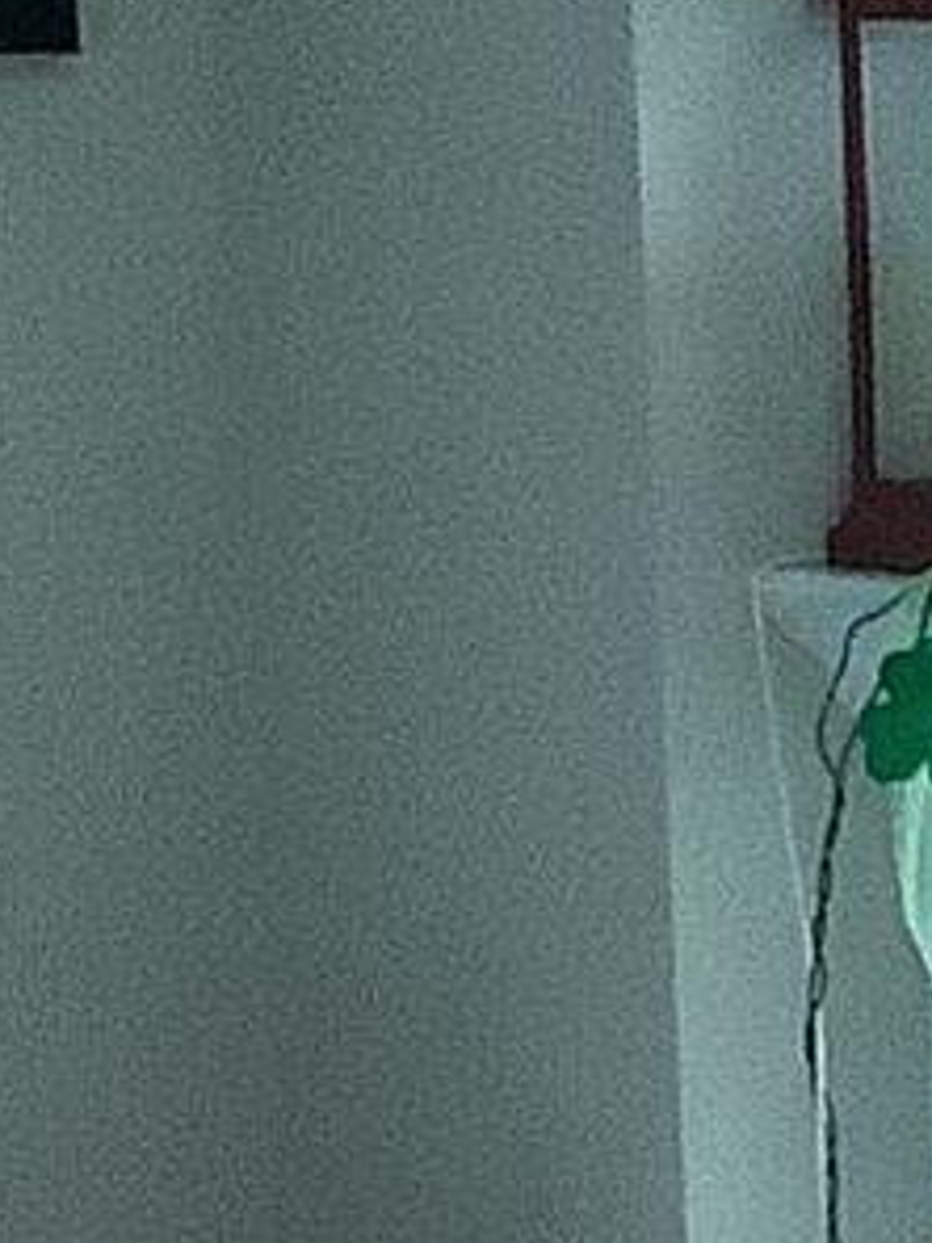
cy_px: 1516
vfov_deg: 8.1
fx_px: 8652
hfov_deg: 5.9
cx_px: 2196
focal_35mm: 241
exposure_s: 1/40
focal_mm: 3.3
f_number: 2.4
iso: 320
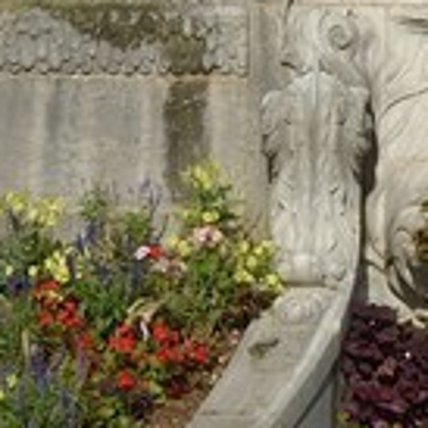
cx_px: 658
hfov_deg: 3.4
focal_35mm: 515
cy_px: -1087
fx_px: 7204
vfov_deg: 3.3
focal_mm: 52
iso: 200
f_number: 13
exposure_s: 1/250
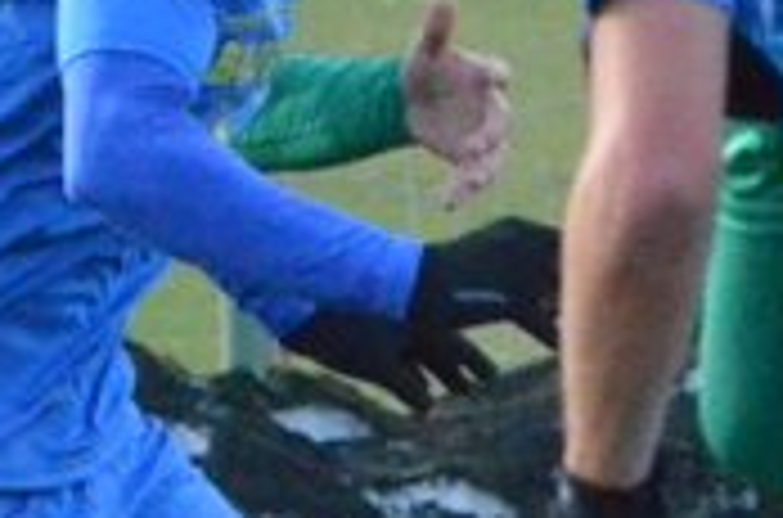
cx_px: 783
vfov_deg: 0.9
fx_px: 34802
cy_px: 318
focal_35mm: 1604
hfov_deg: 1.3
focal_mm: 155
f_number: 8
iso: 6400
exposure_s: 1/4000
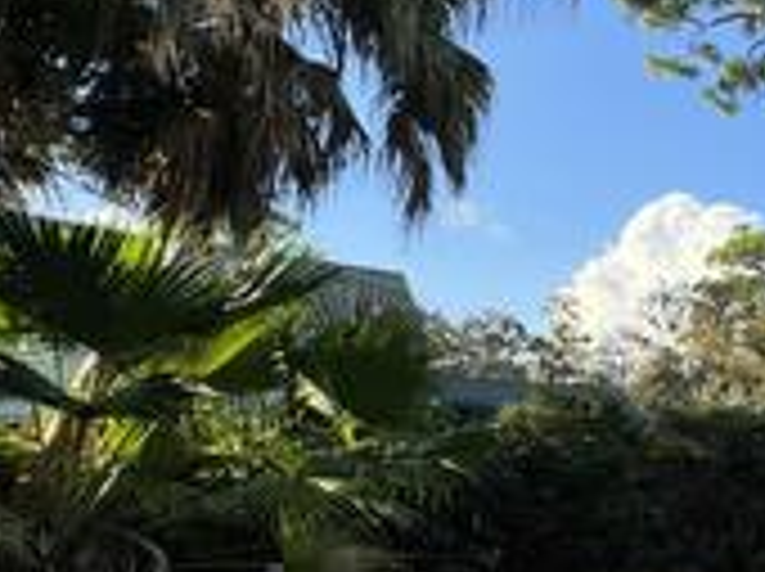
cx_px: 896
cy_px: 360
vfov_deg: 42.5
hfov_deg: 40.7
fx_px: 728
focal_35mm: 33
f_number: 2.2
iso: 40
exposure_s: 1/652
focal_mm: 2.22
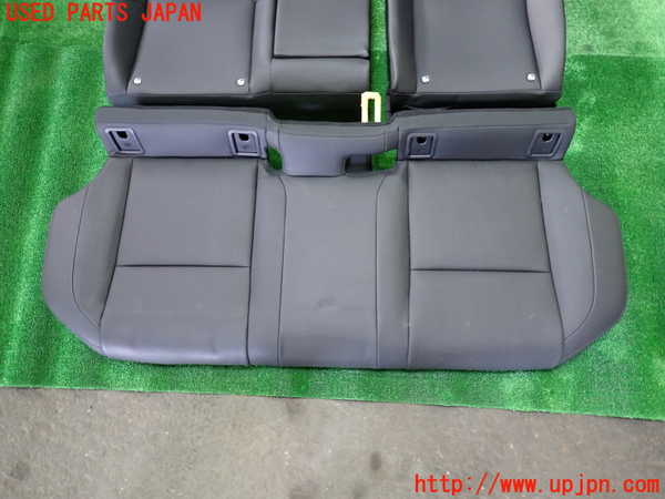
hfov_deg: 69.4
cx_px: 332
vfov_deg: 54.9
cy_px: 250
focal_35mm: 25
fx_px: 480
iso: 320
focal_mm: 4.5
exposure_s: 1/30
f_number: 2
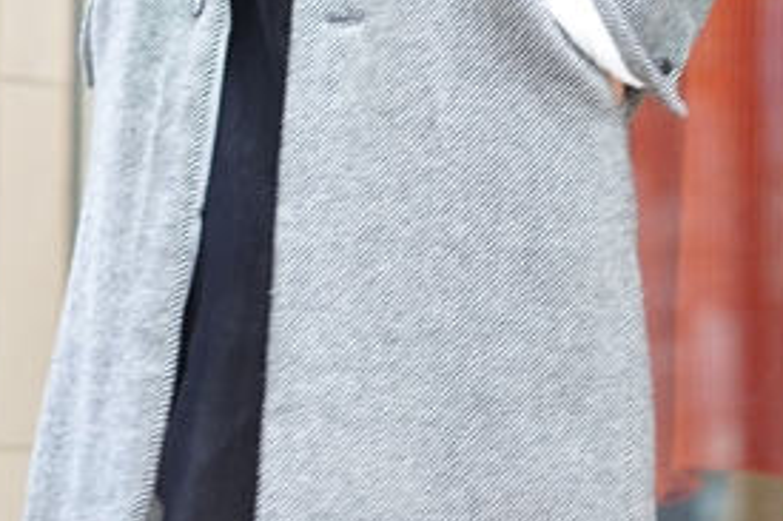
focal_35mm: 160
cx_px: 484
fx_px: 3478
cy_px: 67
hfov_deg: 12.8
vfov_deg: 8.5
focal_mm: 55
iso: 100
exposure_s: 1/60
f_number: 1.8
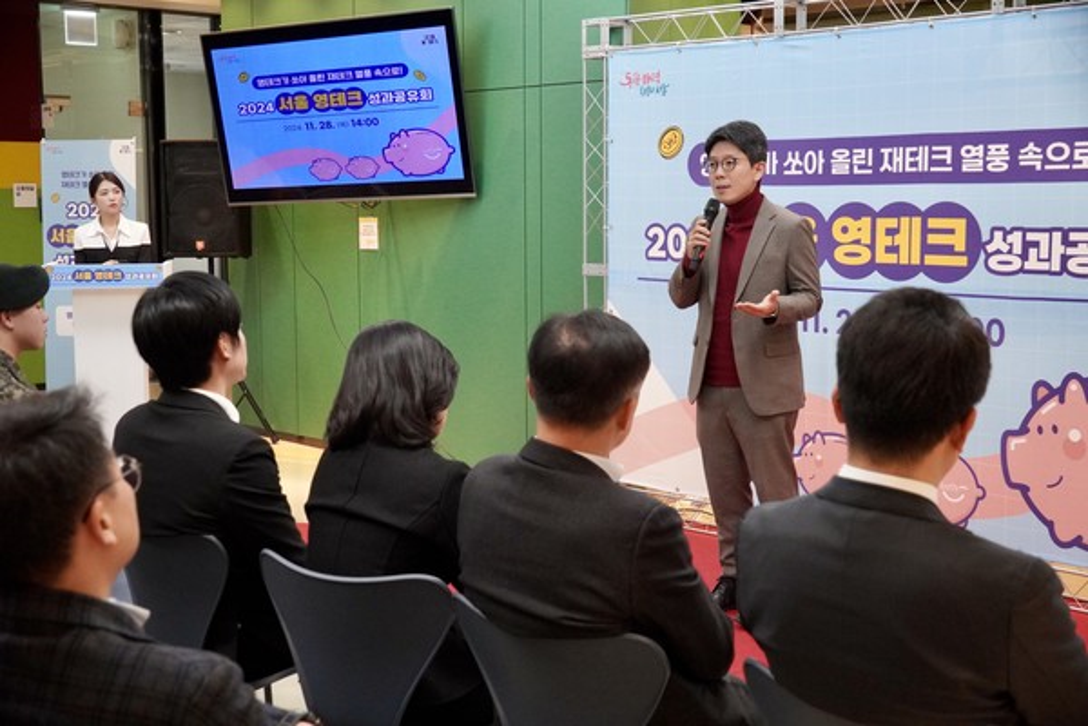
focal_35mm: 50
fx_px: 1496
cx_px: 544
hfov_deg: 40.0
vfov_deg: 27.3
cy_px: 363
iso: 2500
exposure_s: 1/250
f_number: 4
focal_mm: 33
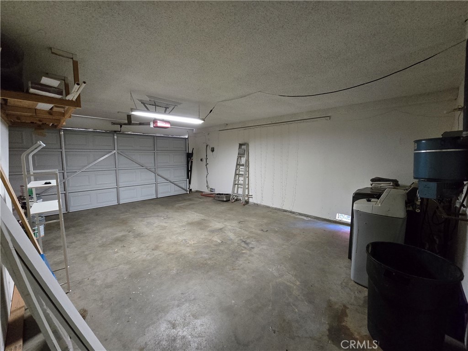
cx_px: 234
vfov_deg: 89.9
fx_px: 176
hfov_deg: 106.2
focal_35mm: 13
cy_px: 176
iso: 1000
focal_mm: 2.2
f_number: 2.2
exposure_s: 1/60
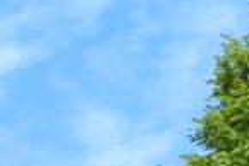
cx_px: -220
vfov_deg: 9.0
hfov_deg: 15.9
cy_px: 572
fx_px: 734
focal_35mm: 106
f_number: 8
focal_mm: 10
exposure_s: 1/1250
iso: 640
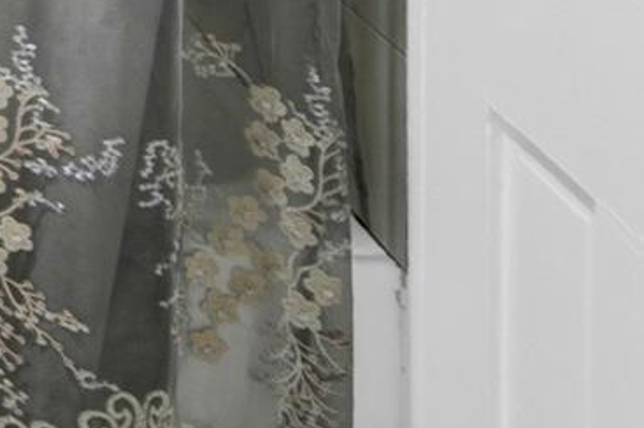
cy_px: -527
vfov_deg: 14.8
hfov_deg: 13.7
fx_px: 1197
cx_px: -1034
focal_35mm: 67
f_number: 8
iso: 100
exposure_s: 1
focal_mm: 8
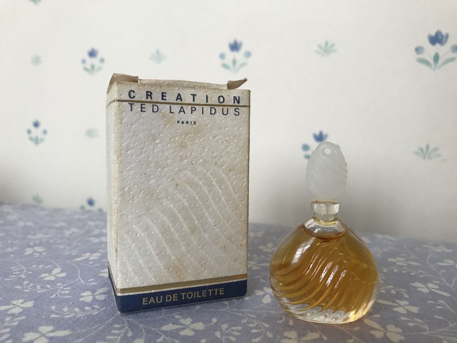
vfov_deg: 49.7
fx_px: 370
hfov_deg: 63.4
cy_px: 172
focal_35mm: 28
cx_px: 228
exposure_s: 1/33
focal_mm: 3.99
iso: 25
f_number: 1.8
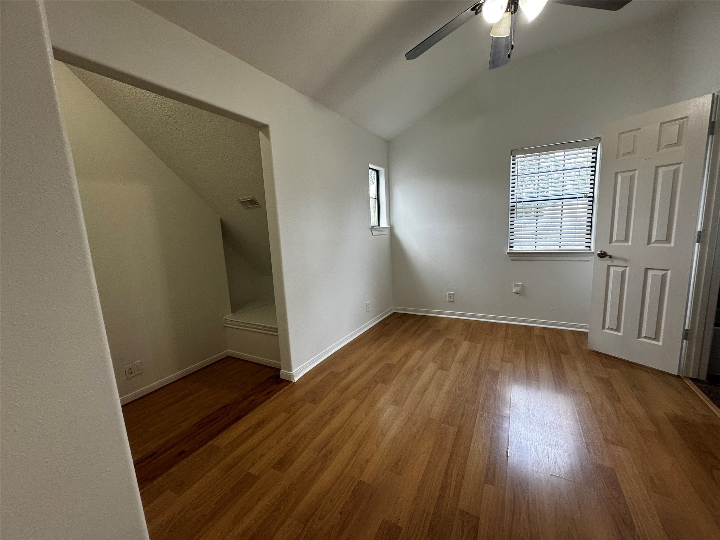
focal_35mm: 14
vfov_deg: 85.7
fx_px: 291
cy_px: 270
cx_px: 360
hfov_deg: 102.1
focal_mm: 2.22
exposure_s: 1/120
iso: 200
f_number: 2.2
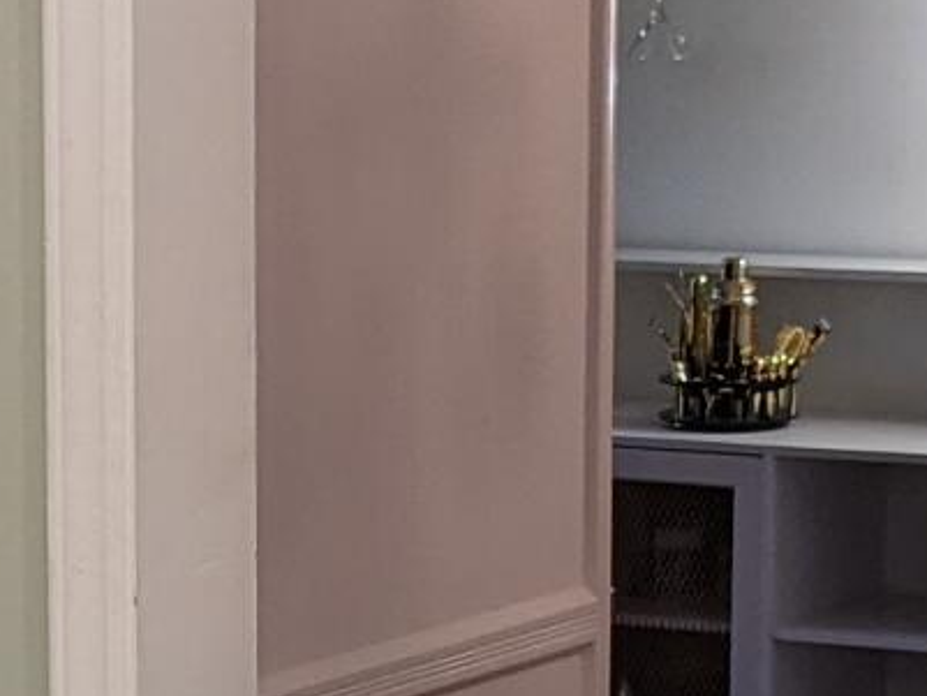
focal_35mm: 202
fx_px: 5411
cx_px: -120
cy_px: 886
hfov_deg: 9.7
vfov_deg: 7.3
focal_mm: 4.38
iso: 65
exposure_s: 1/60
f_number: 1.73
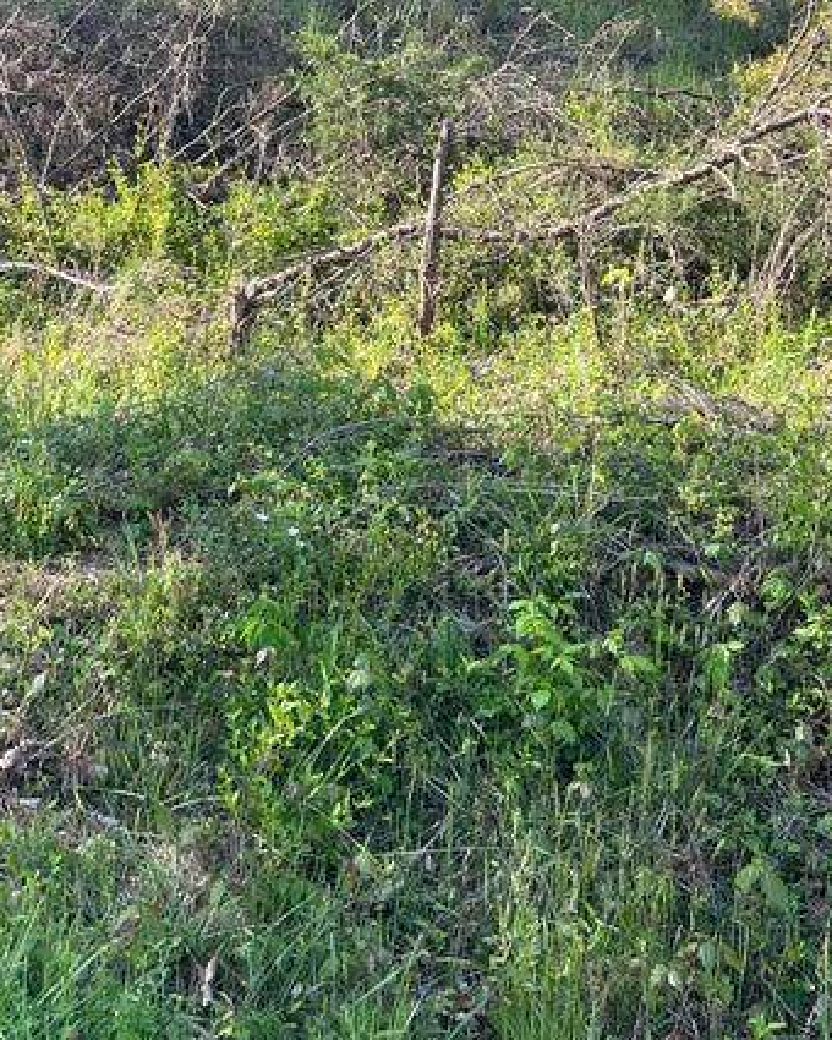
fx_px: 1570
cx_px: 119
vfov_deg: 35.9
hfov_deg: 28.8
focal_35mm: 51
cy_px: 274
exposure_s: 1/558
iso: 50
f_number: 1.5
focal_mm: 5.7
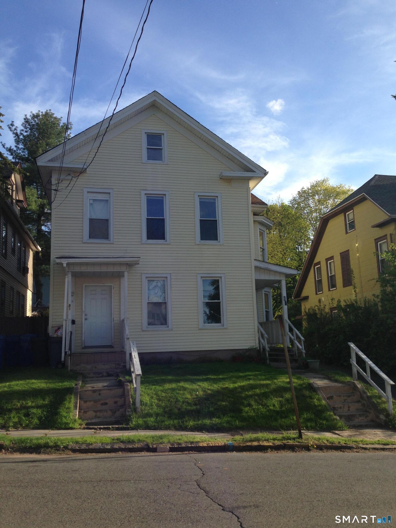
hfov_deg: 42.9
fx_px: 503
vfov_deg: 55.4
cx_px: 198
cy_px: 264
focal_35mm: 33
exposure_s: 1/919
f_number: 2.4
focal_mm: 4.13
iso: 50
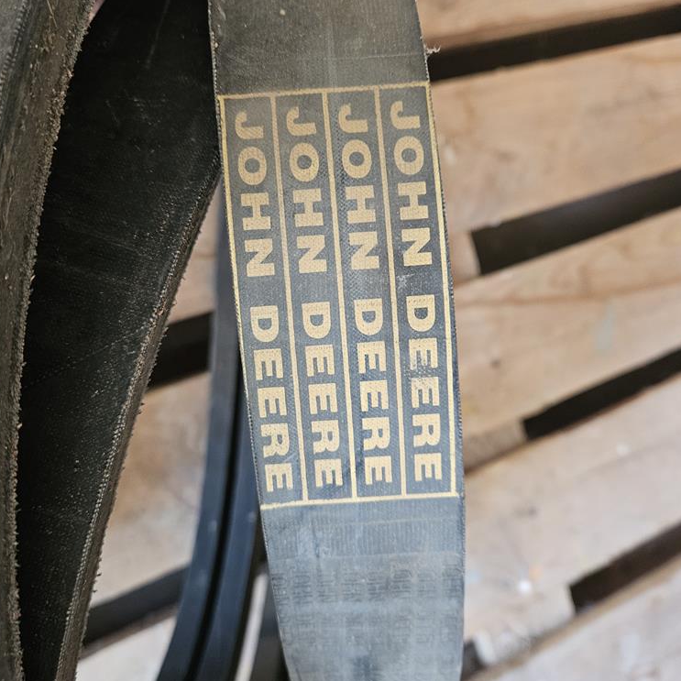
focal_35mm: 28
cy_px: 335
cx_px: 309
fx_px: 623
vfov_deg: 57.3
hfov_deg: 57.2
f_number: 1.8
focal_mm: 5.4
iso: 640
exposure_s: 1/50
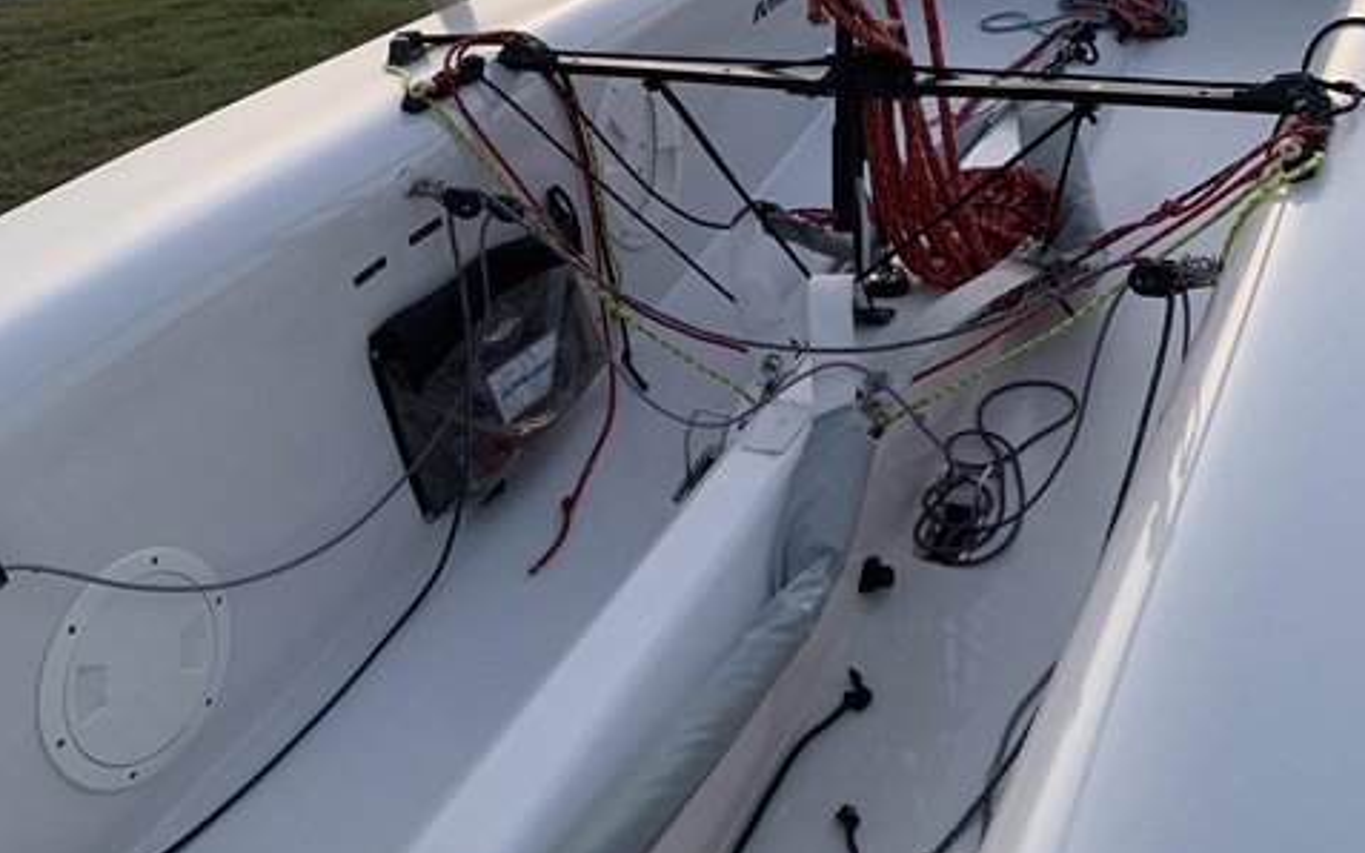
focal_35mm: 37
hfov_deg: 52.8
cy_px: 295
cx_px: 684
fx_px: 1376
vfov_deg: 34.2
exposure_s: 1/60
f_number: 1.8
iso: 320
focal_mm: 4.25
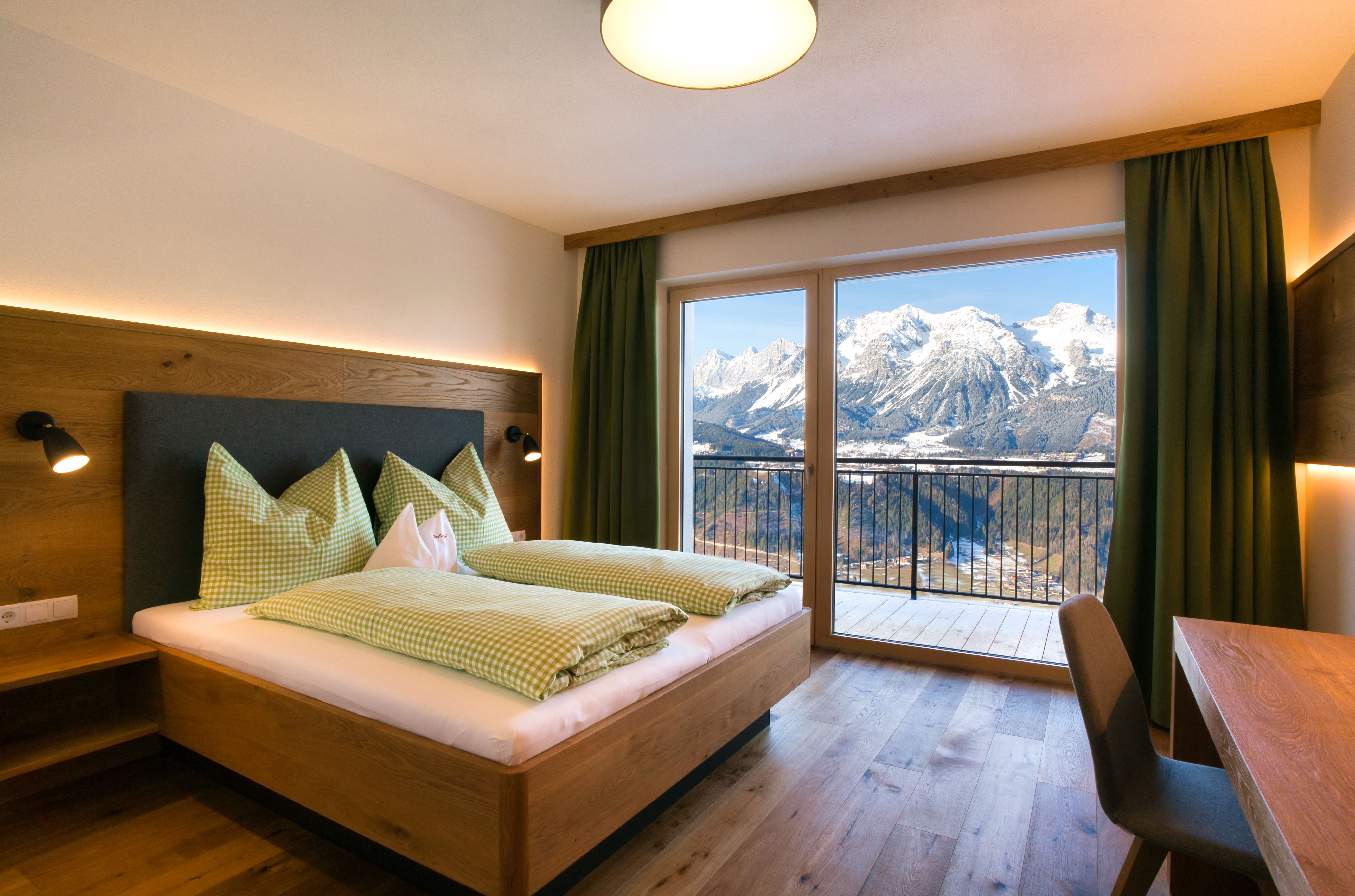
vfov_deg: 67.1
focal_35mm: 18
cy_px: 448
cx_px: 678
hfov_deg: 90.1
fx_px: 676
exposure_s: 1/13
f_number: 22
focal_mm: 18
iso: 100
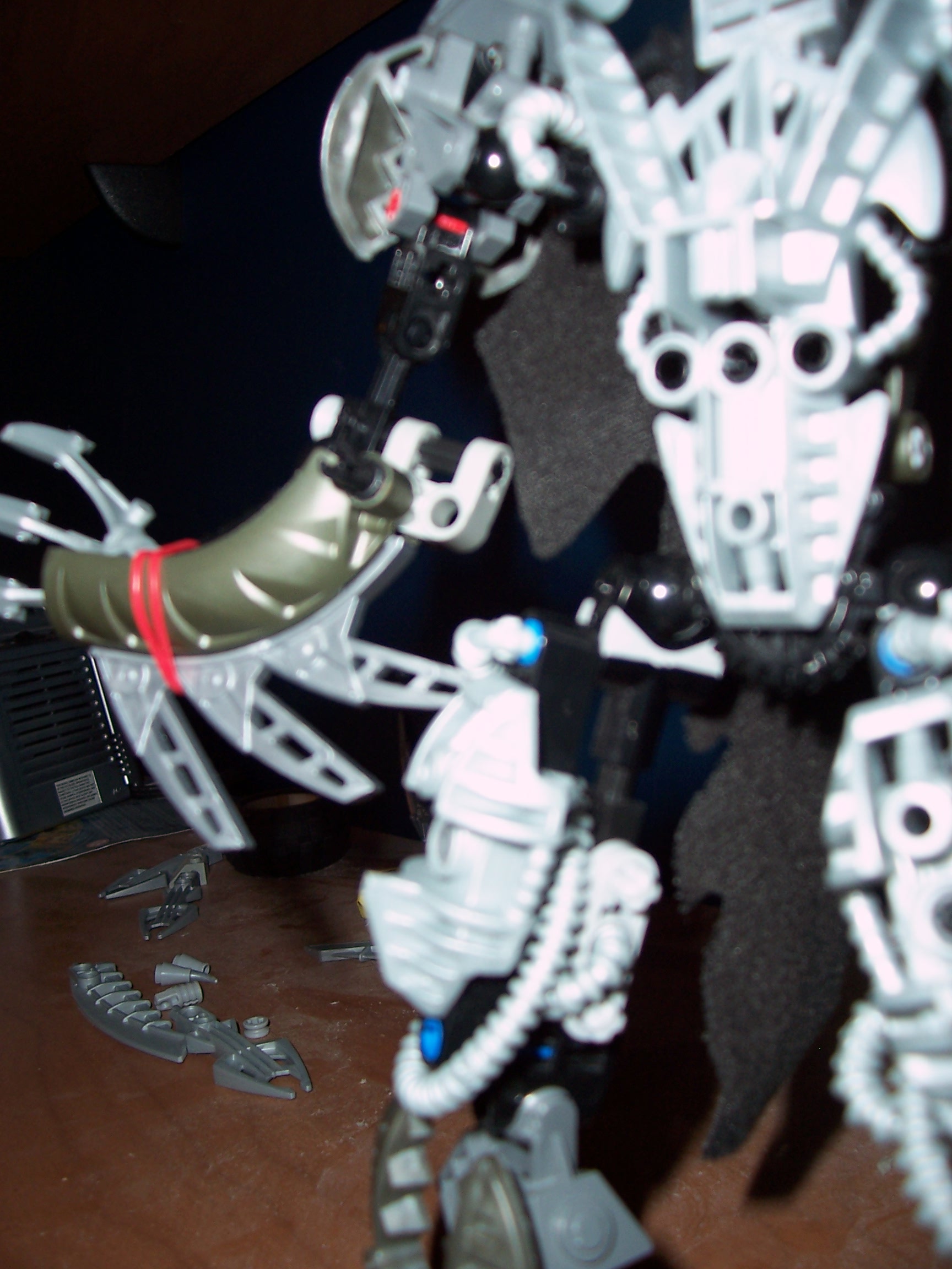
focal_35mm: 34
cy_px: 634
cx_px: 476
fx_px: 1247
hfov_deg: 41.8
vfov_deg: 54.0
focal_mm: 5.6
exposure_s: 1/60
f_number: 2.7
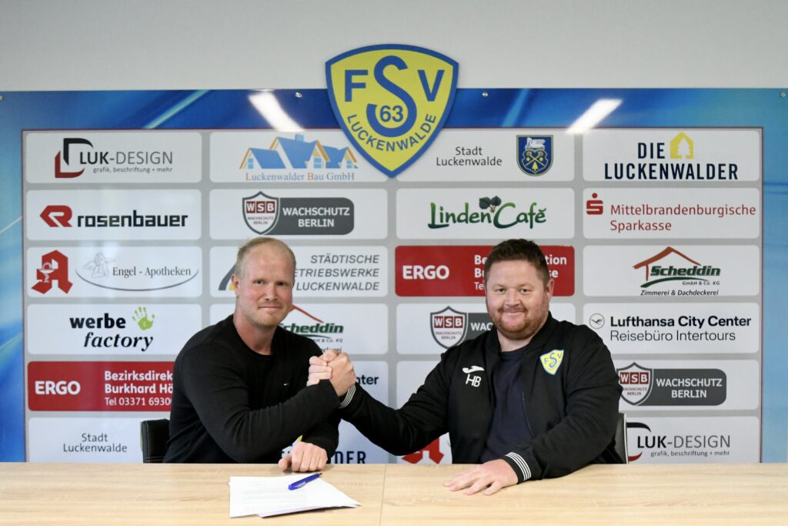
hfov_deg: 60.3
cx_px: 394
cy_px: 263
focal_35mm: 31
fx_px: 679
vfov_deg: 42.3
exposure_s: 1/640
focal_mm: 31
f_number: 2.8
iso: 8000
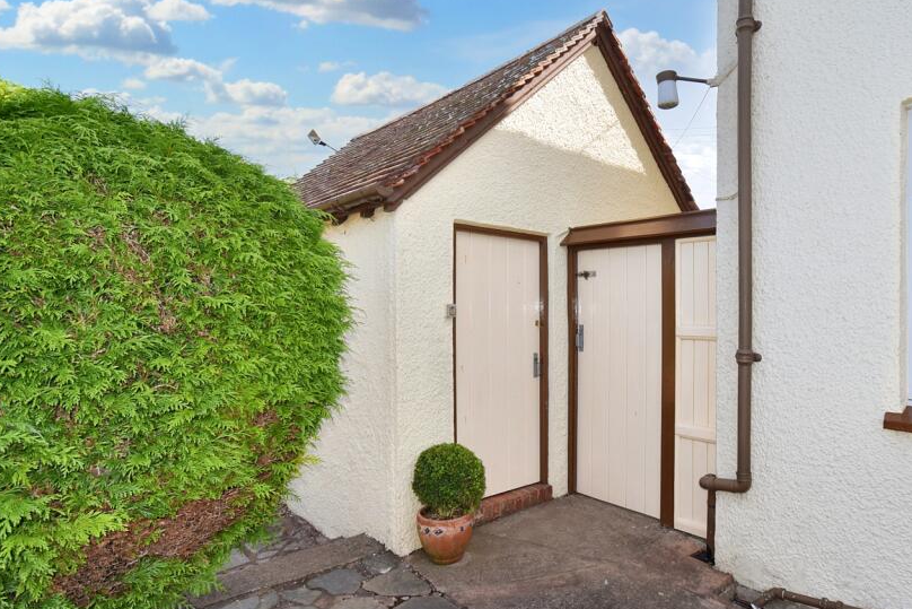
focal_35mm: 19
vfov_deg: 64.2
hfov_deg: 86.2
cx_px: 529
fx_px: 481
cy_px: 352
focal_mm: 10
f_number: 6.3
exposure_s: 1/160
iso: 100
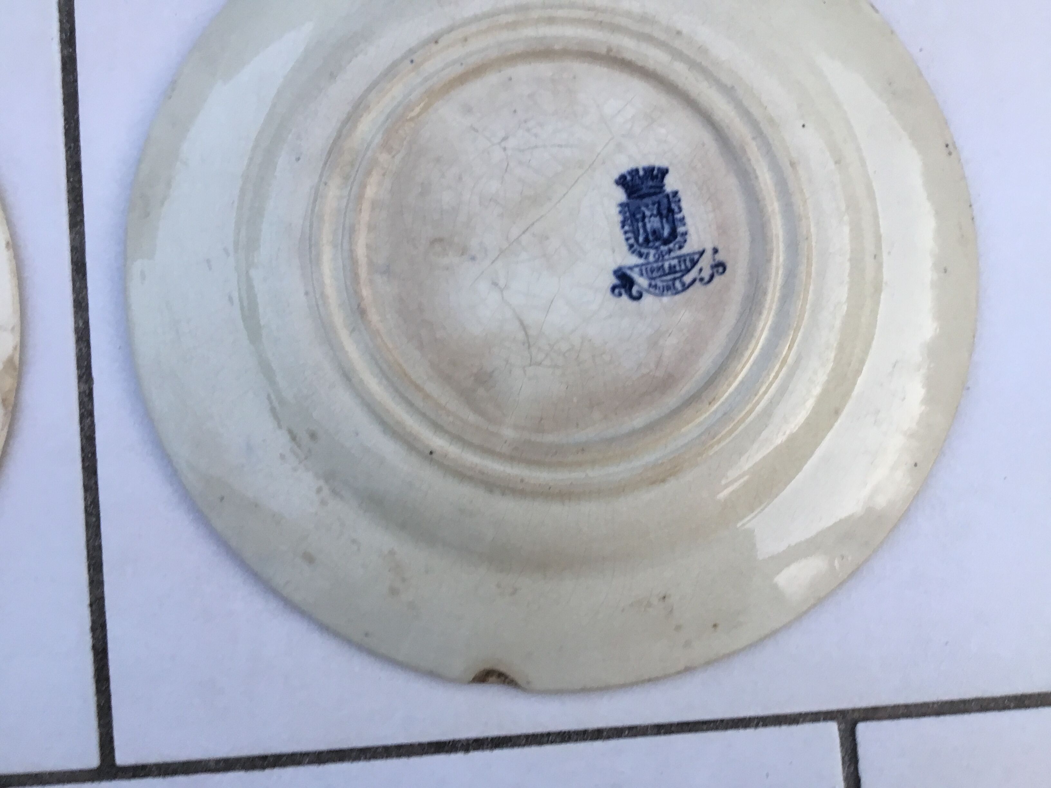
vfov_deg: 45.4
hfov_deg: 58.4
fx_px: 941
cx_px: 526
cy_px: 394
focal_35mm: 31
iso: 32
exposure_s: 1/33
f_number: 2.4
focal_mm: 3.3
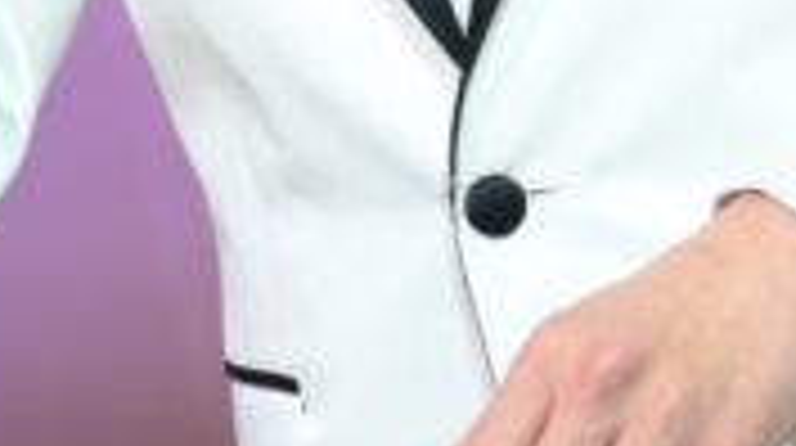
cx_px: 382
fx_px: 5122
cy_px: -318
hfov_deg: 8.9
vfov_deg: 4.9
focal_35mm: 243
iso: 400
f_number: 2.8
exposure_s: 1/125
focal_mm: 41
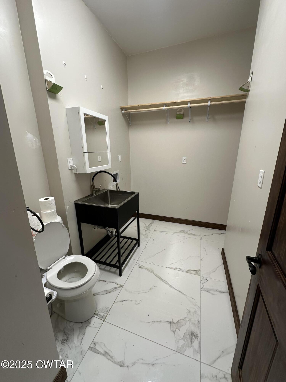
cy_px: 191
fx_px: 154
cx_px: 143
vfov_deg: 102.1
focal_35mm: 14
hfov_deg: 85.7
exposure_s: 1/67
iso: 100
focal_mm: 2.22
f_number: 2.2
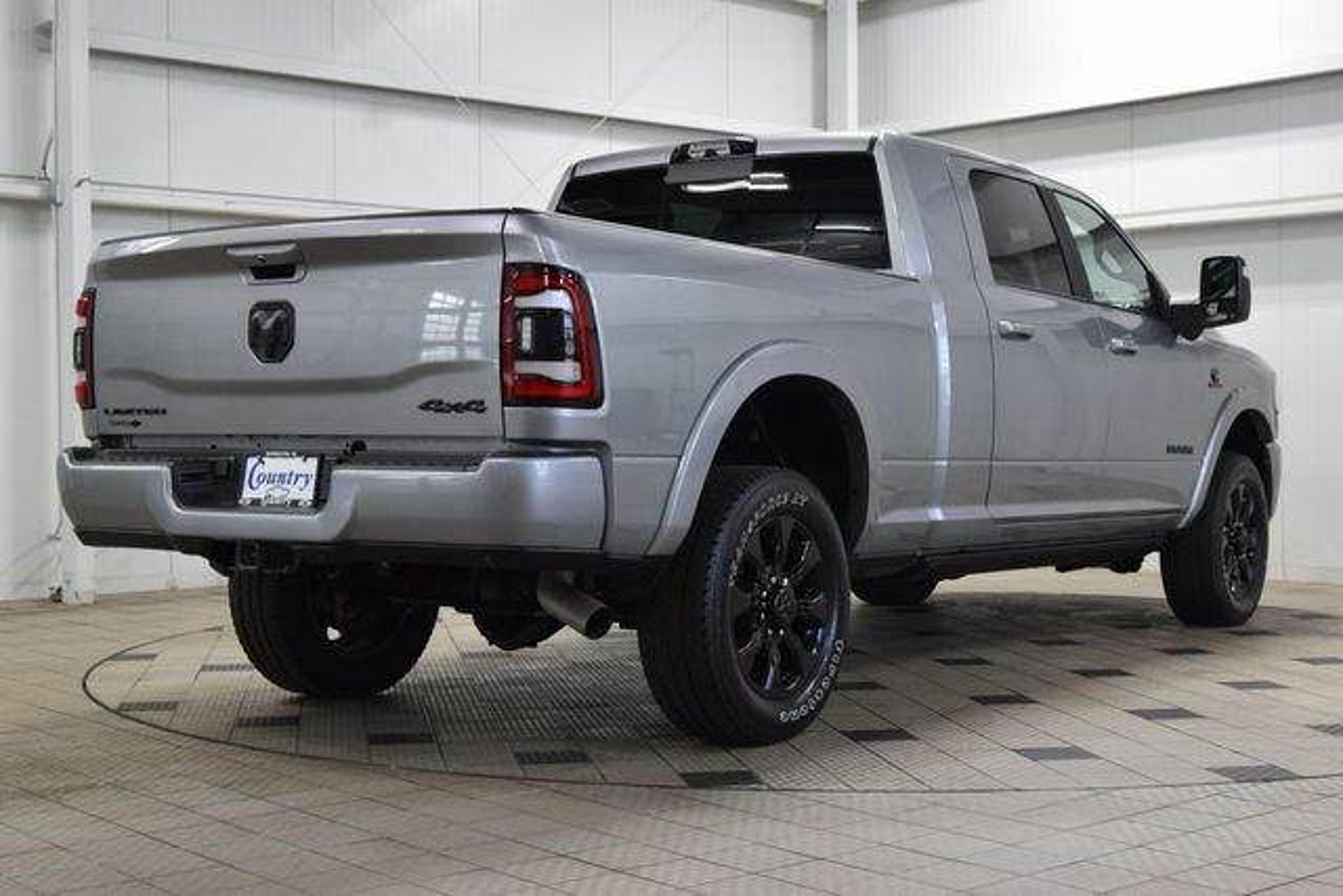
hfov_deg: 38.9
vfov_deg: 26.5
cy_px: 448
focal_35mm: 51
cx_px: 672
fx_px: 1903
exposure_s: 1/60
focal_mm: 34
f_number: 6.3
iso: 1600
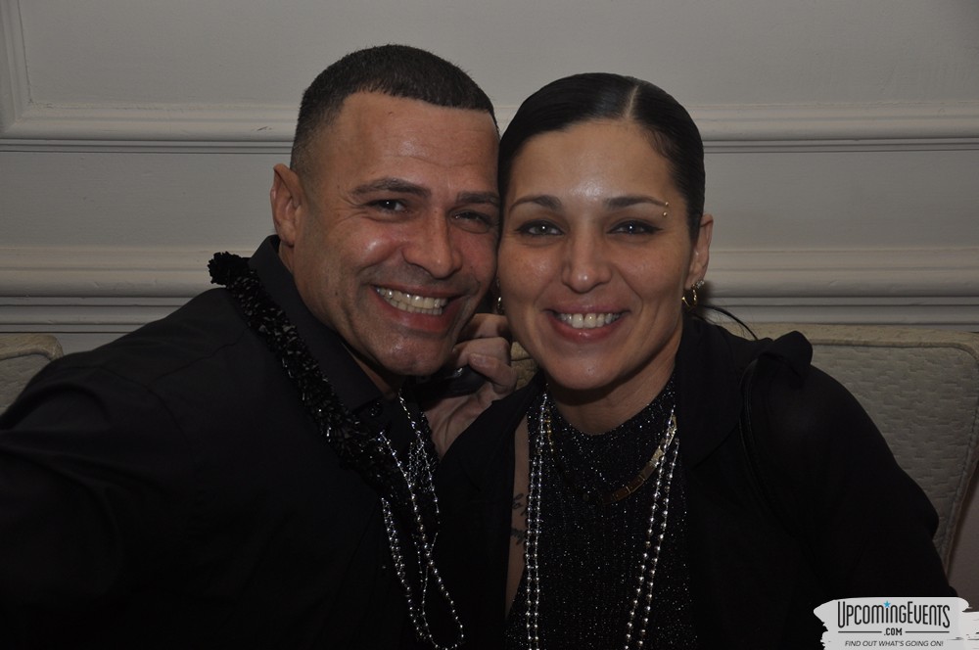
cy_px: 325
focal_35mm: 72
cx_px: 490
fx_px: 1955
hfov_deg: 28.1
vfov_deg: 18.9
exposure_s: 1/60
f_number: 4.8
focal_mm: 48
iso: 400
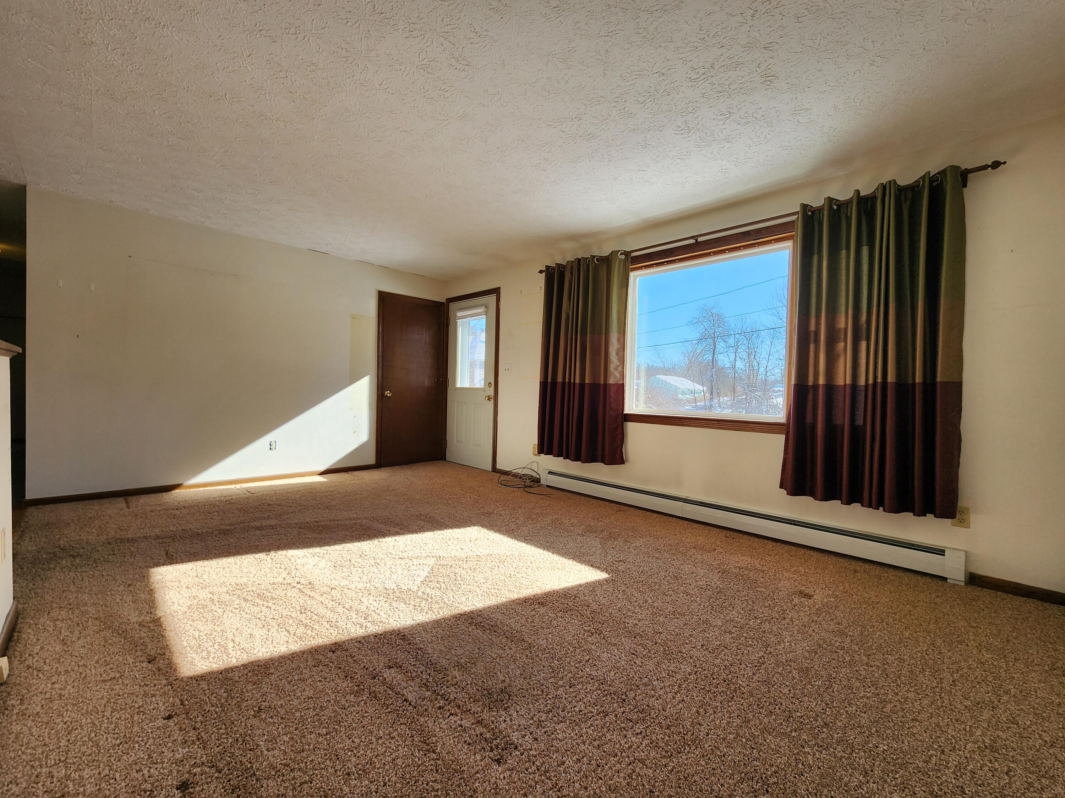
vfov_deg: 89.9
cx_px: 532
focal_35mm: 13
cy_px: 399
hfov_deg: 106.2
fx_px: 400
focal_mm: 2.2
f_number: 2.2
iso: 50
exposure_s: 1/365
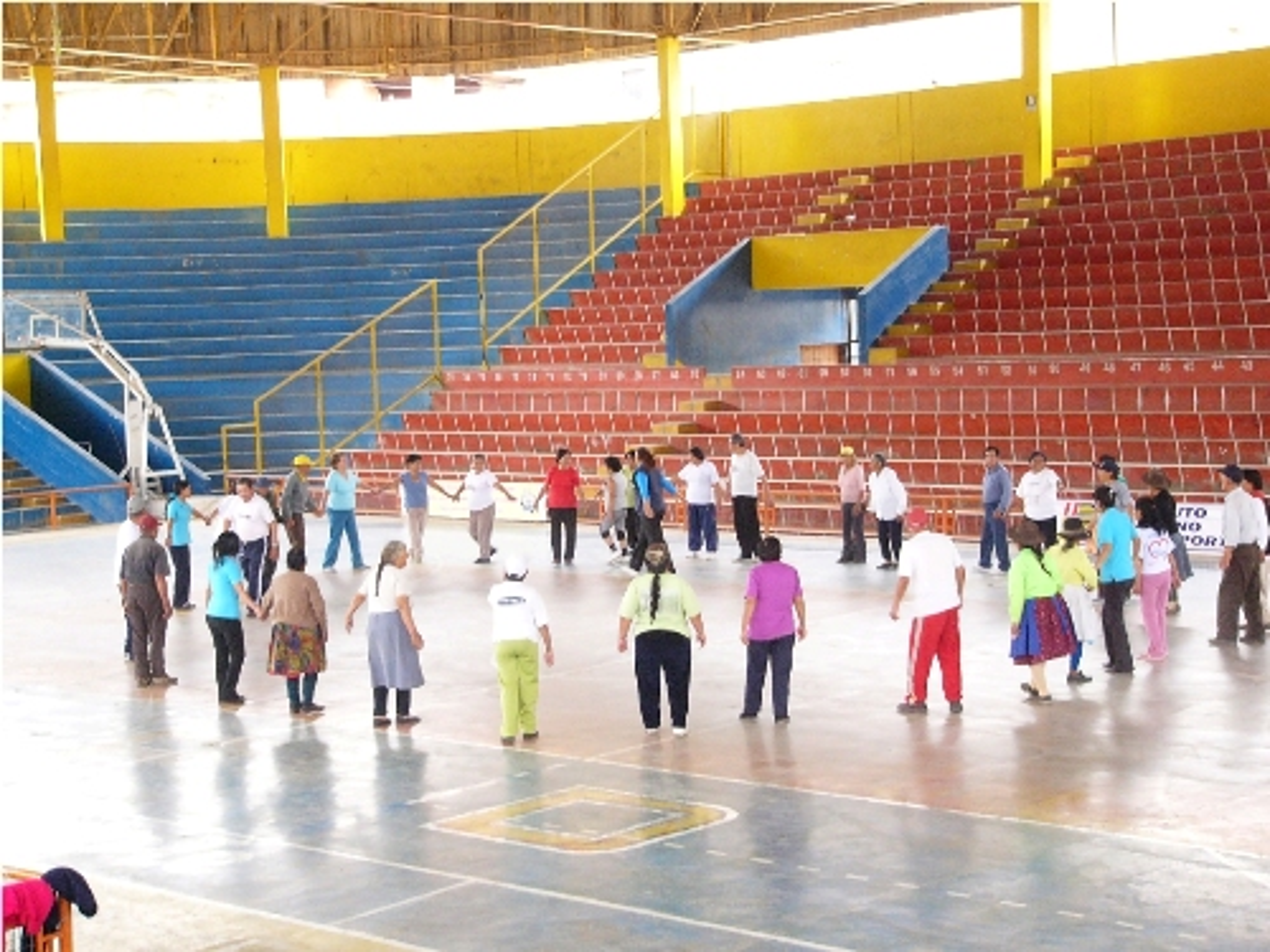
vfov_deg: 23.3
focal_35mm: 63
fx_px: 2311
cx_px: 635
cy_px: 476
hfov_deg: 30.7
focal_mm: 10.5
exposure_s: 1/50
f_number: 2.8
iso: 200
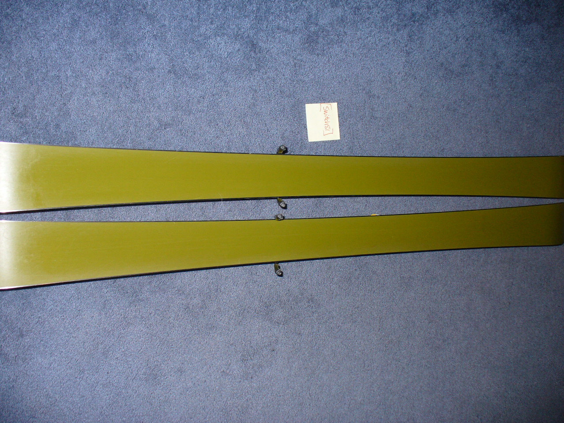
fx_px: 603
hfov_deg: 50.1
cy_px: 212
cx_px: 282
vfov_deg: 38.7
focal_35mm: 37
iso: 100
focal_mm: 6.1
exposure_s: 1/60
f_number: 2.8
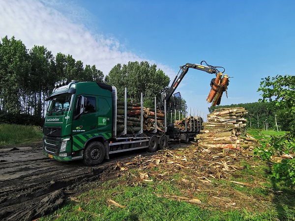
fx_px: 145
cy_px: 110
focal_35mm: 17
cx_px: 148
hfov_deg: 91.0
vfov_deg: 74.7
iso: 50
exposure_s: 1/756
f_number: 2.2
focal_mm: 2.26
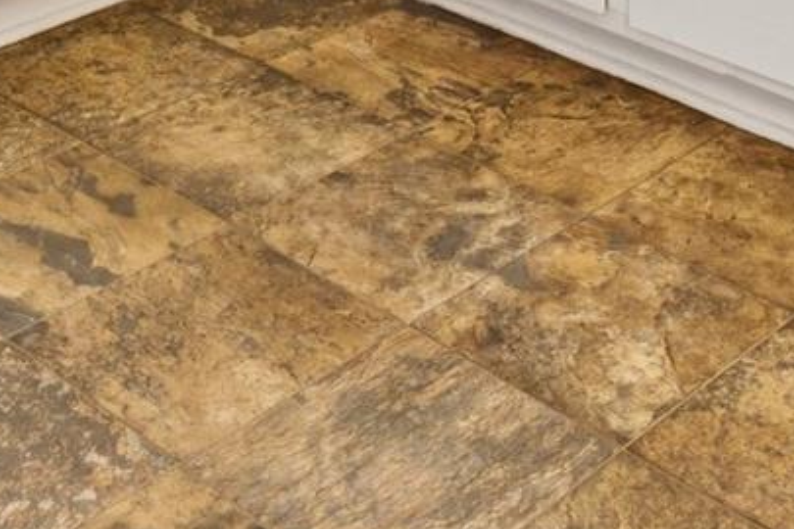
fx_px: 1809
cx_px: 567
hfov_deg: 24.6
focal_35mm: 82
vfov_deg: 12.8
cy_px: -747
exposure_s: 1
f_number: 11
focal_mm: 16.2
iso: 100
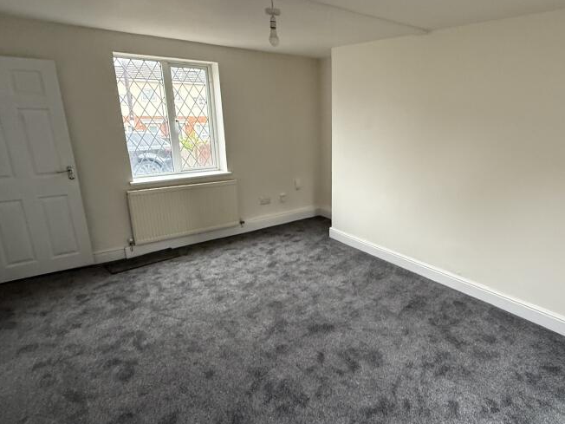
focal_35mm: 22
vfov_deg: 61.1
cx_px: 359
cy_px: 213
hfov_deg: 74.8
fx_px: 359
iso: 320
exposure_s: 1/80
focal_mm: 2.22
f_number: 2.2
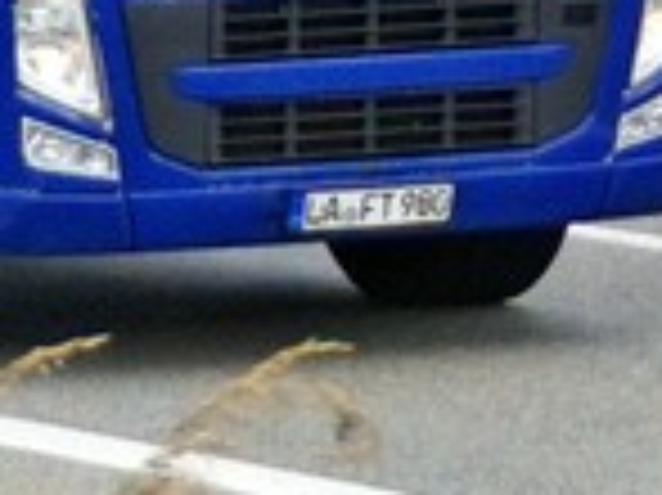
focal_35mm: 472
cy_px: -583
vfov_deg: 3.1
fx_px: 9019
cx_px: -865
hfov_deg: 4.1
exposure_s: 1/2000
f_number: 5
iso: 640
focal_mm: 60
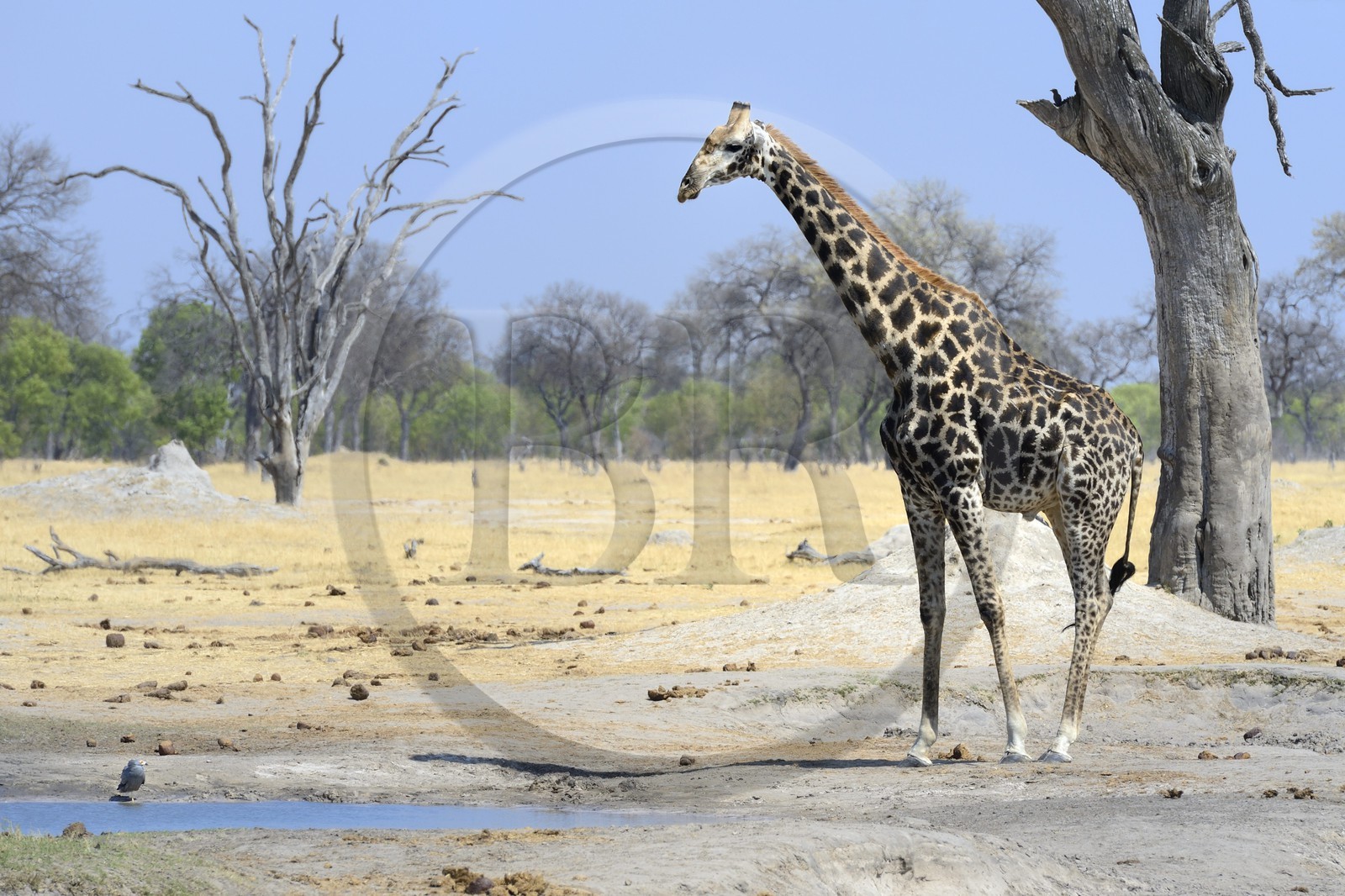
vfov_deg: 4.9
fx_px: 10458
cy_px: 448
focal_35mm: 280
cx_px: 672
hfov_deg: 7.4
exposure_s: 1/800
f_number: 9
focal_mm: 280
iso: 400
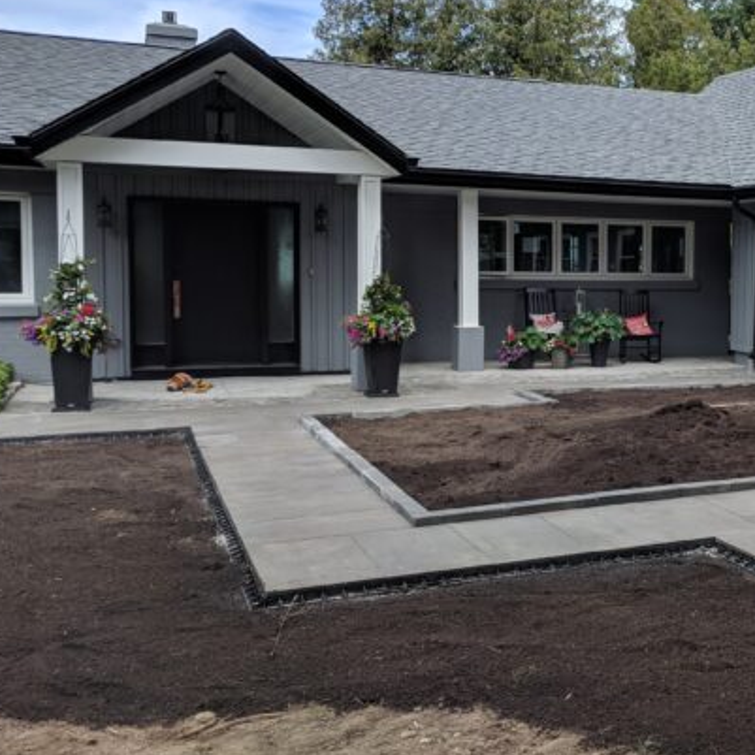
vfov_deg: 38.2
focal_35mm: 44
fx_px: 1086
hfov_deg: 36.2
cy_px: 311
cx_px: 665
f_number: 2
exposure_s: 1/1661
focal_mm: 4.67
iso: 51
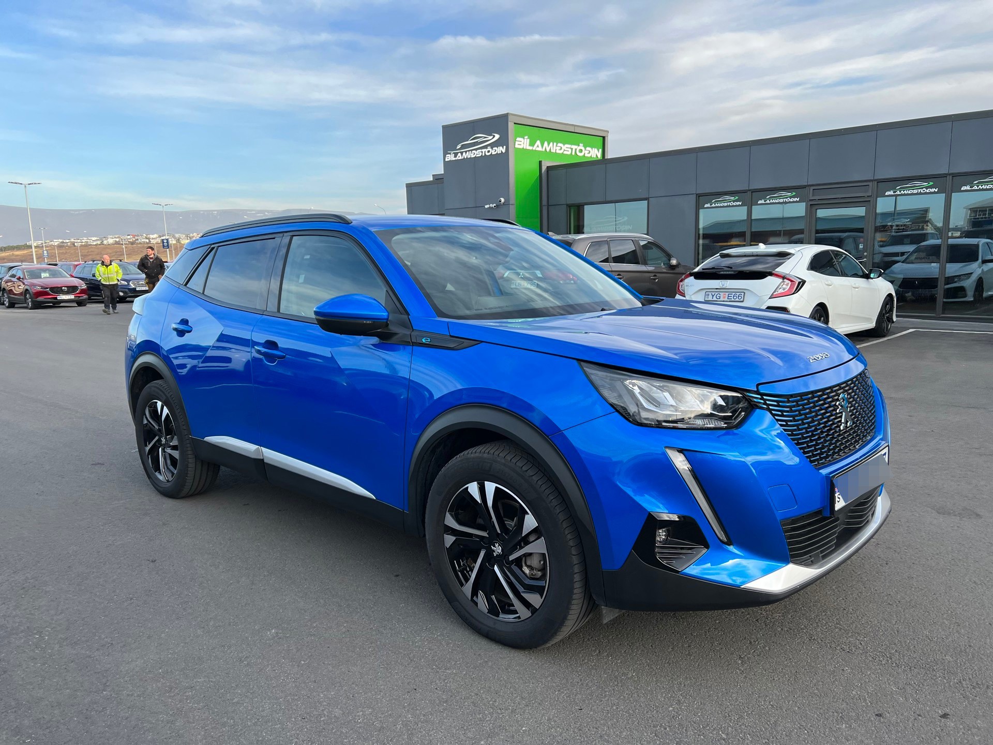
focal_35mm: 26
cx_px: 496
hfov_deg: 67.3
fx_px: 746
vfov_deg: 53.1
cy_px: 372
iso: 50
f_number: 1.5
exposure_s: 1/808
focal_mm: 5.7
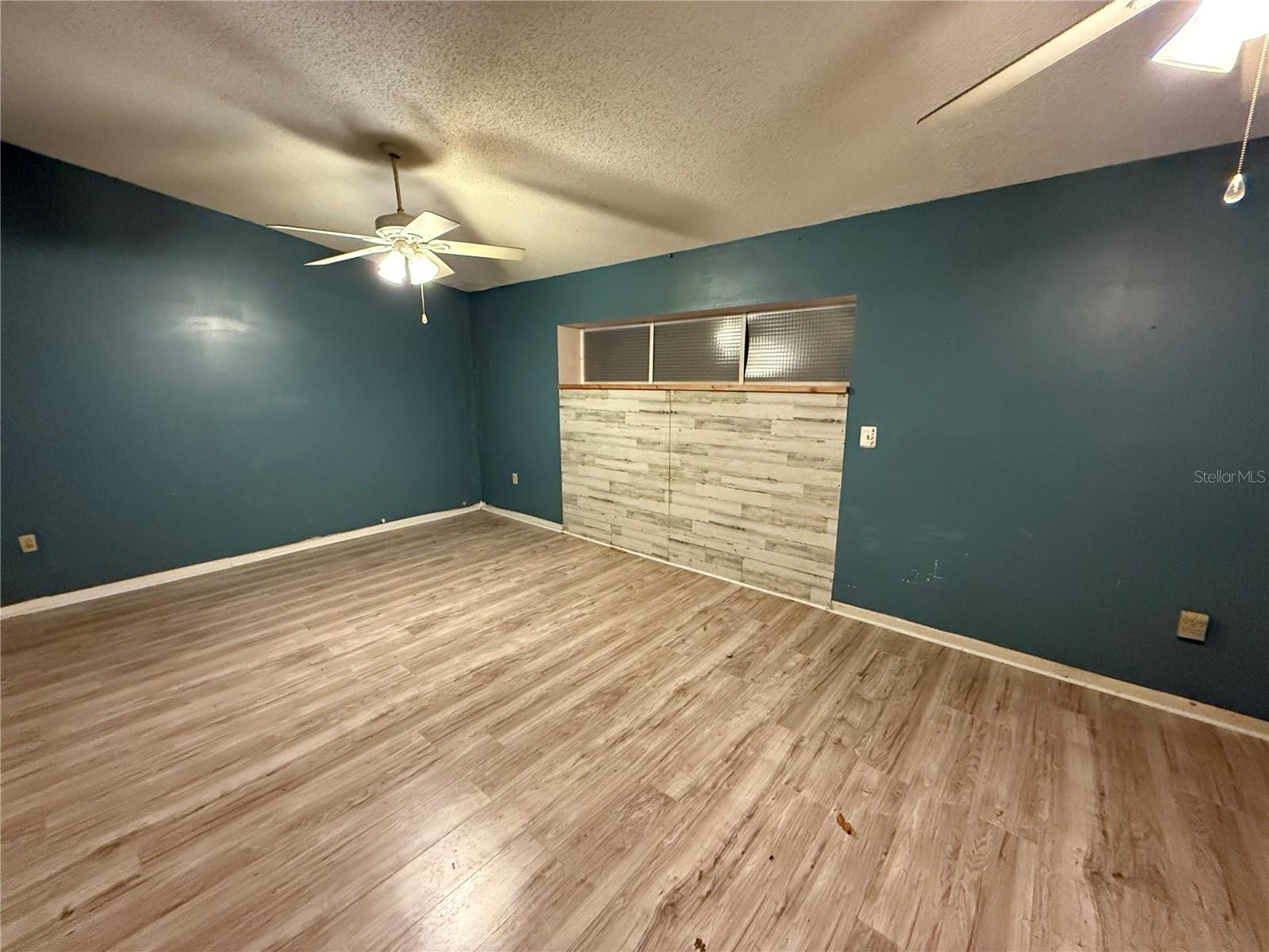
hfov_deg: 102.1
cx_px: 634
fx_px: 513
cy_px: 476
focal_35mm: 14
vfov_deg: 85.7
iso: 800
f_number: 2.2
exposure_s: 1/60
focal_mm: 2.22
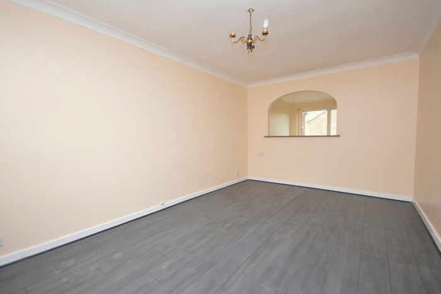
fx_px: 184
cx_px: 220
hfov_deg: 100.4
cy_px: 147
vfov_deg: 77.3
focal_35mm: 15
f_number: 4
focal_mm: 10
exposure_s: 1/60
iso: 400
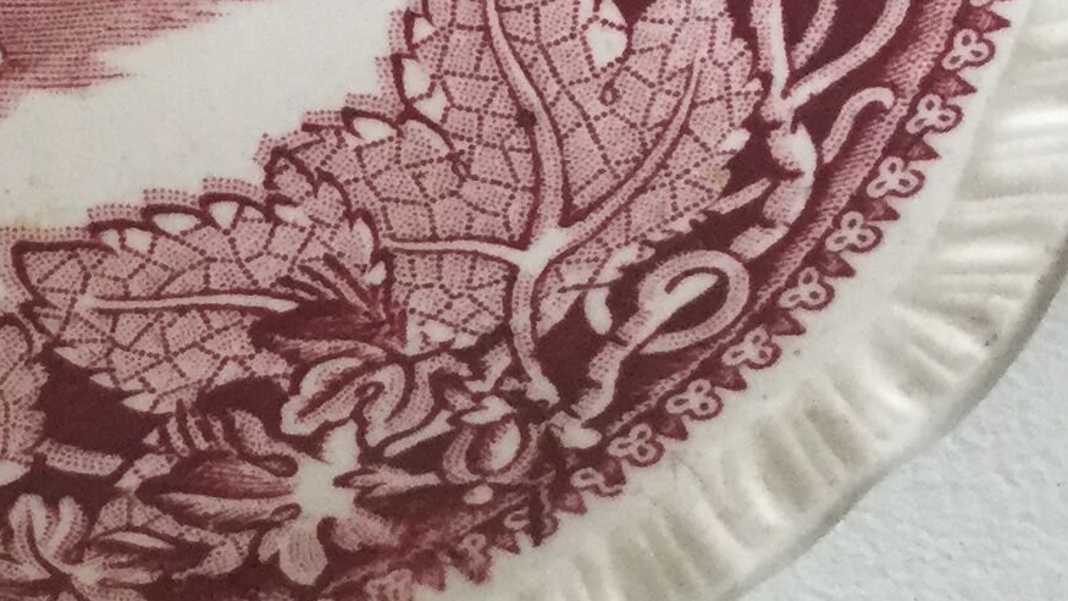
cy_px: -285
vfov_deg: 9.4
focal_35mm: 126
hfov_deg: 16.4
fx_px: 3568
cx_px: -164
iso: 50
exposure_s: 1/33
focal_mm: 3.3
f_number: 2.4
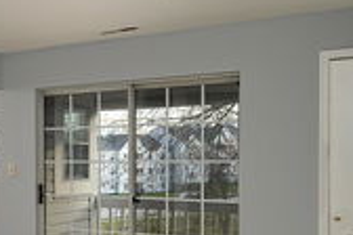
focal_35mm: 58
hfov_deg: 30.4
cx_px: -46
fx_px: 569
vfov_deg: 23.1
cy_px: 177
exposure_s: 1/60
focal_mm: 19
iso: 320
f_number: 9
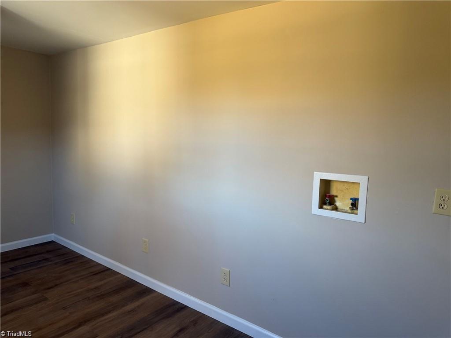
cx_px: 226
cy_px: 169
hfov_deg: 71.6
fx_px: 313
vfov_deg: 56.8
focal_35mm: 24
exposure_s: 1/89
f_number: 1.78
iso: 200
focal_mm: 6.76
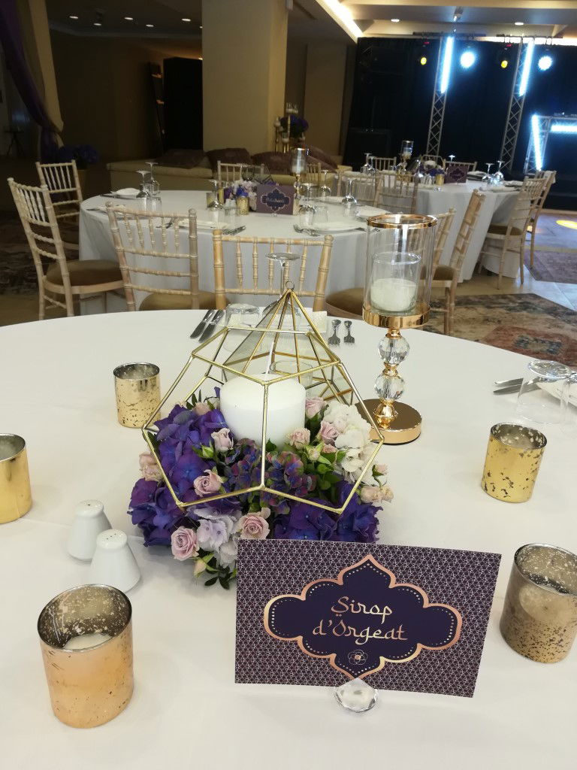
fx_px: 578
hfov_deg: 53.1
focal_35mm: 26
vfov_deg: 67.3
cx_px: 288
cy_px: 385
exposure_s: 1/33.3
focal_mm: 3.83
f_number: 2.2
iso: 125
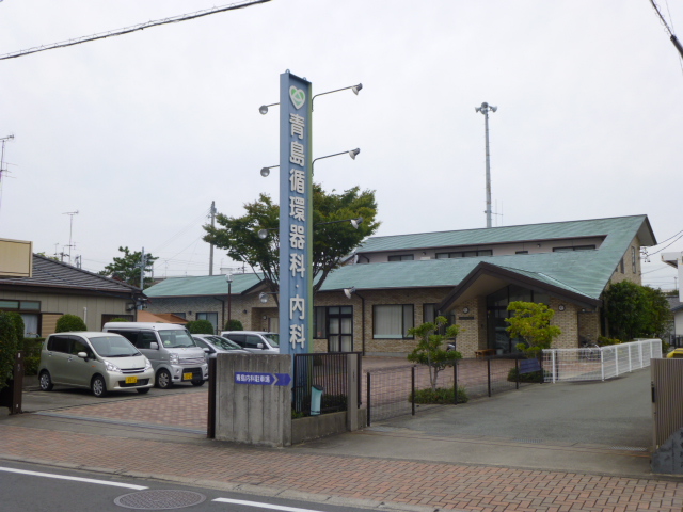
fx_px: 710
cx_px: 342
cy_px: 256
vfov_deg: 39.7
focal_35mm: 36
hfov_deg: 51.4
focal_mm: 6.5
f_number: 3.6
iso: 100
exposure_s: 1/800
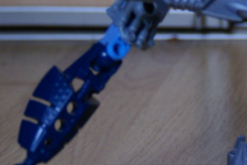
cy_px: -38
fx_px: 2449
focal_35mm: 357
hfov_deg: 5.7
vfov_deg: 3.8
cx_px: 323
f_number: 5.6
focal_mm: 70
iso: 400
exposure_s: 1/13
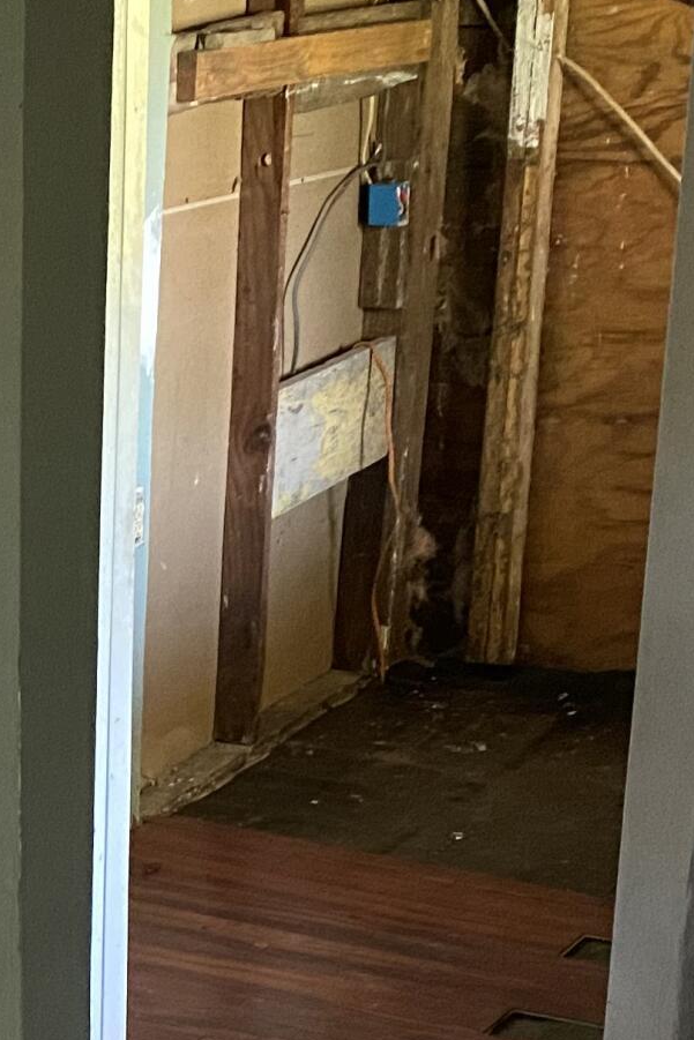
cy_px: 792
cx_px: -417
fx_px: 2601
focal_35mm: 90
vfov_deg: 22.4
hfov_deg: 14.0
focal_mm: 4.25
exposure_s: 1/40
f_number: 1.8
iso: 640
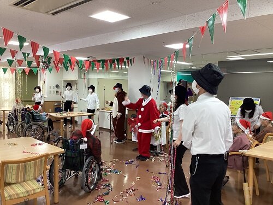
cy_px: 102
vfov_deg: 45.4
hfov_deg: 58.4
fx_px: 244
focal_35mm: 31
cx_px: 136
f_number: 2.4
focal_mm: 3.3
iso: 80
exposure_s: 1/60
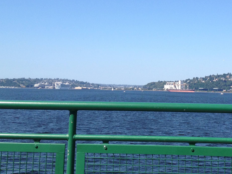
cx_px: 163
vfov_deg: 23.5
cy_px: 48
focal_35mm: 62
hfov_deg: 30.9
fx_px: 416
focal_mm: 4.28
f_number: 2.4
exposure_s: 1/1534
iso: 64
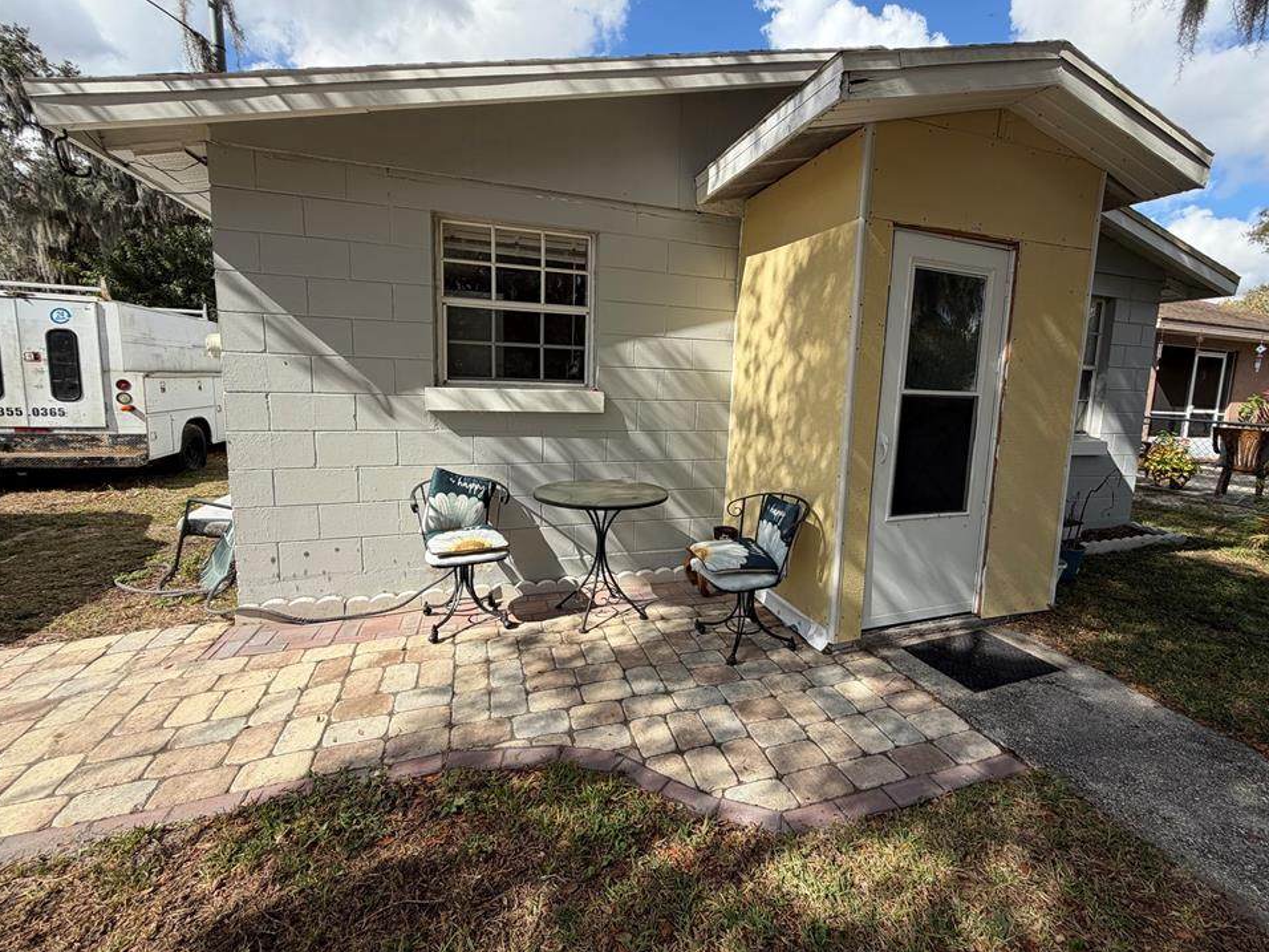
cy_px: 445
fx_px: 550
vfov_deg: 81.6
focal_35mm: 15
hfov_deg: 98.0
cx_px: 674
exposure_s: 1/770
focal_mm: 2.22
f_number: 2.2
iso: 32
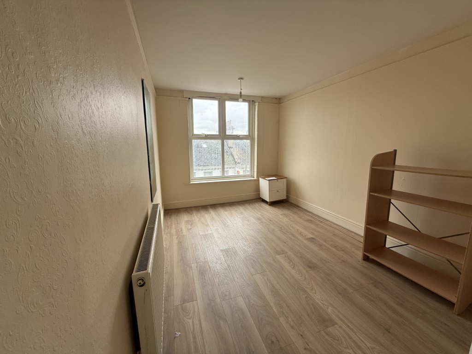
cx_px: 236
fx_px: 191
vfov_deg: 85.7
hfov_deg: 102.1
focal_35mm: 14
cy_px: 177
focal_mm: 2.22
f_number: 2.2
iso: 64
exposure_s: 1/129
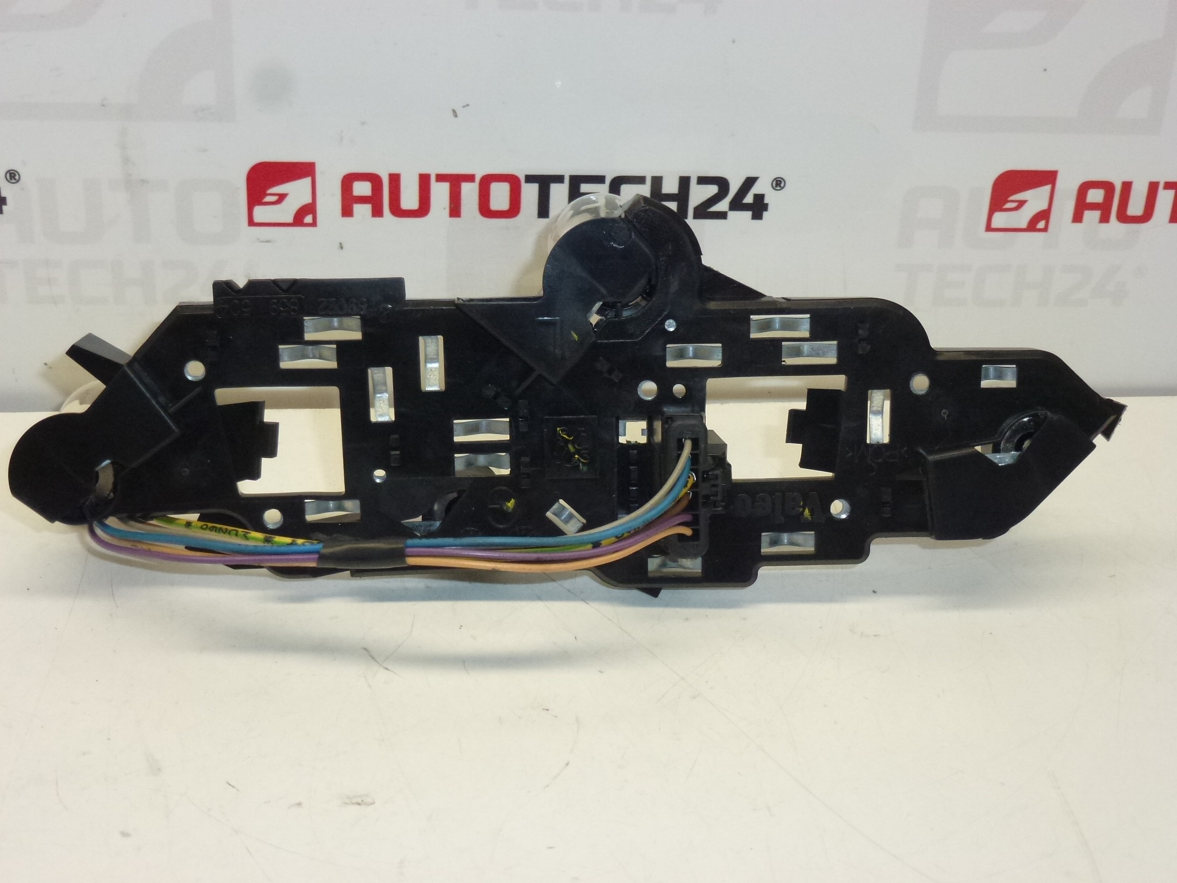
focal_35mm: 49
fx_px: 1666
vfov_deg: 29.7
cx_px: 588
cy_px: 442
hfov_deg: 38.9
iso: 400
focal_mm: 8.7
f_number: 4.1
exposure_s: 1/160
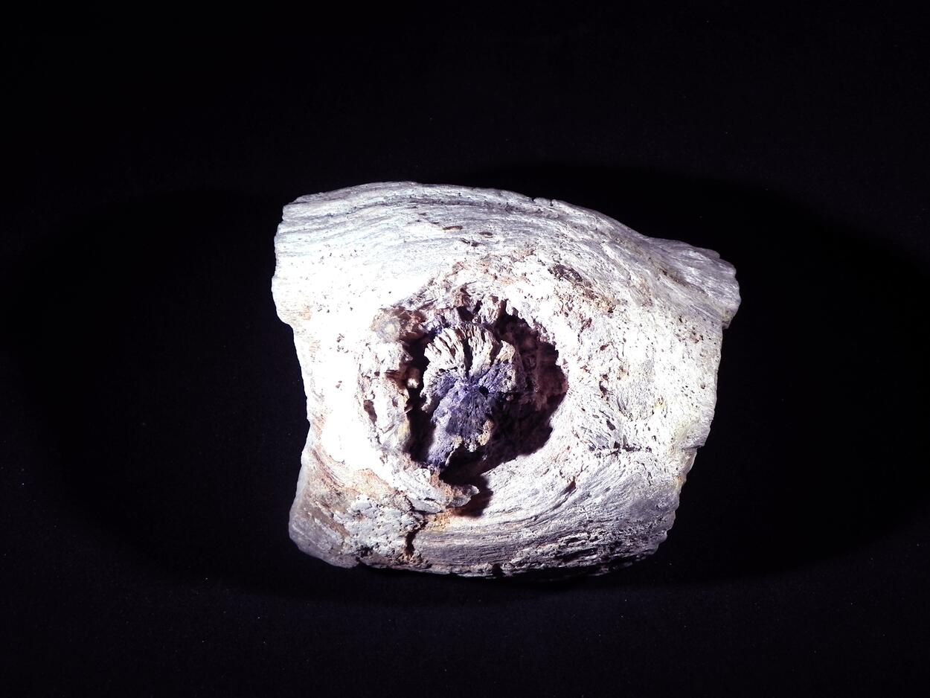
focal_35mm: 46
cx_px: 465
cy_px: 349
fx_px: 1236
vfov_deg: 31.5
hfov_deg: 41.2
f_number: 3.2
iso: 160
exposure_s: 1/78.4
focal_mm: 8.2
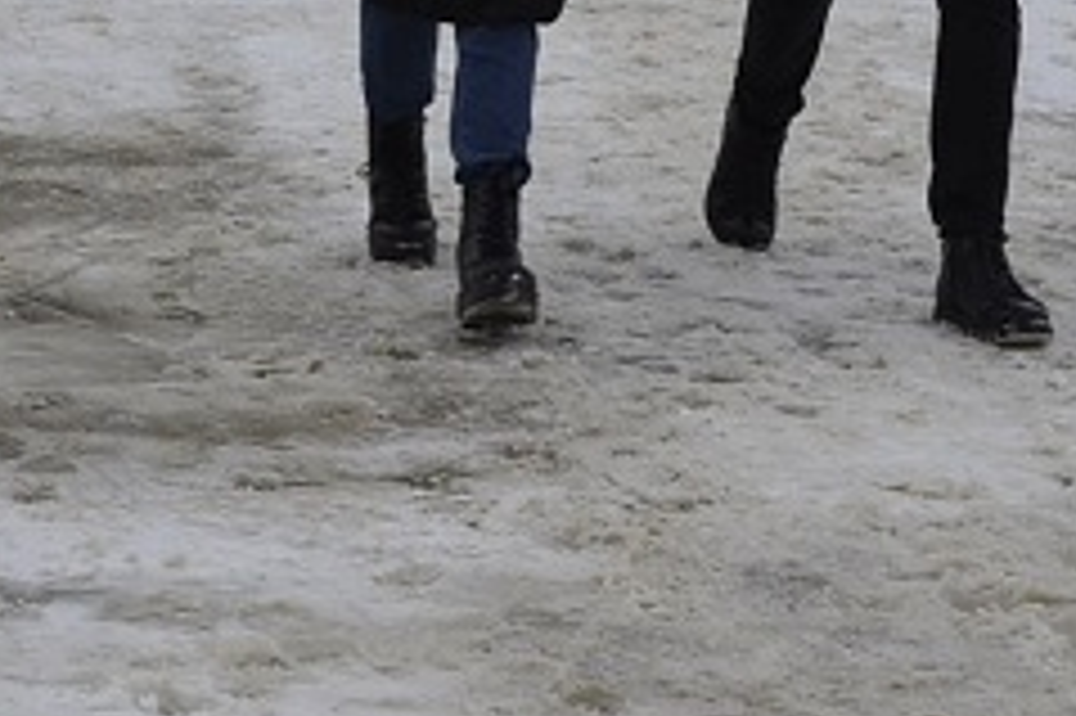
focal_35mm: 201
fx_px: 6003
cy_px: -450
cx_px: 248
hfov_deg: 10.2
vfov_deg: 6.7
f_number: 6.3
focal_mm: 32
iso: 100
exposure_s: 1/160
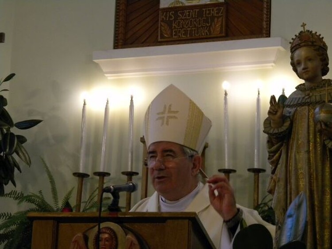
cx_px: 166
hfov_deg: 18.7
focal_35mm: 105
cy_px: 124
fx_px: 1007
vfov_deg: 14.1
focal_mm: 19
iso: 400
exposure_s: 1/38.5
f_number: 4.7
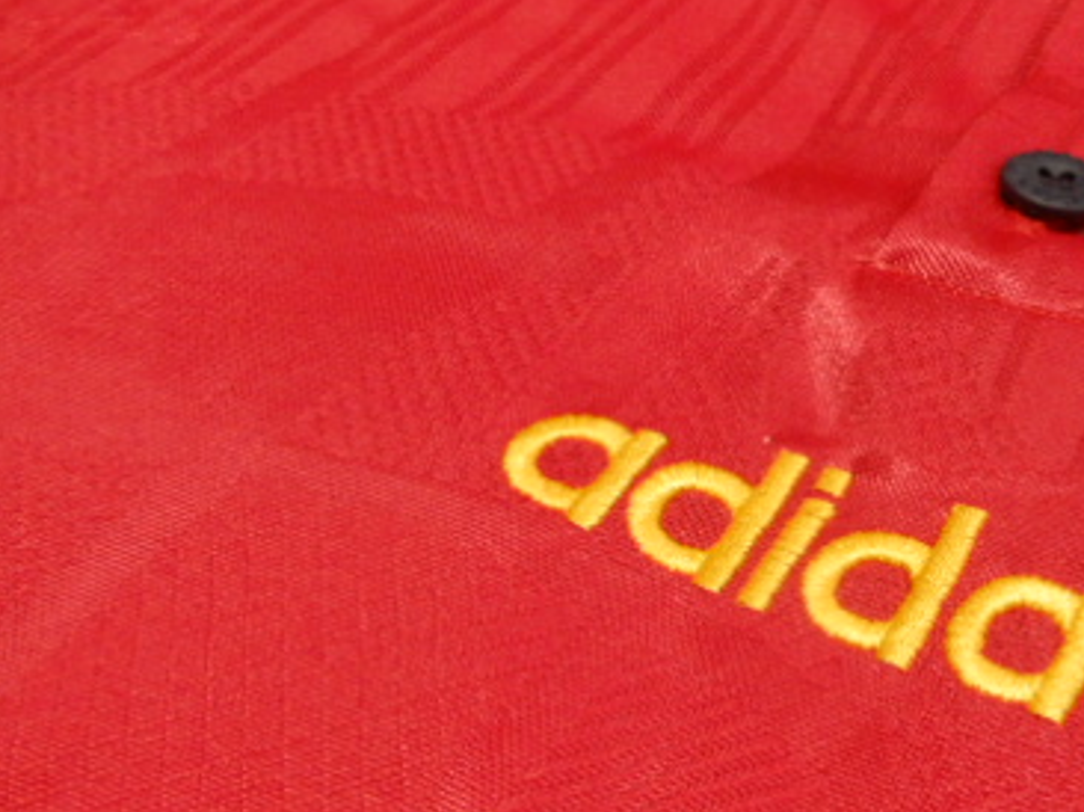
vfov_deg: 34.0
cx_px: 924
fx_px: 1314
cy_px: 536
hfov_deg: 42.0
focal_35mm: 42
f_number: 3.4
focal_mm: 4.3
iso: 400
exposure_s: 1/25
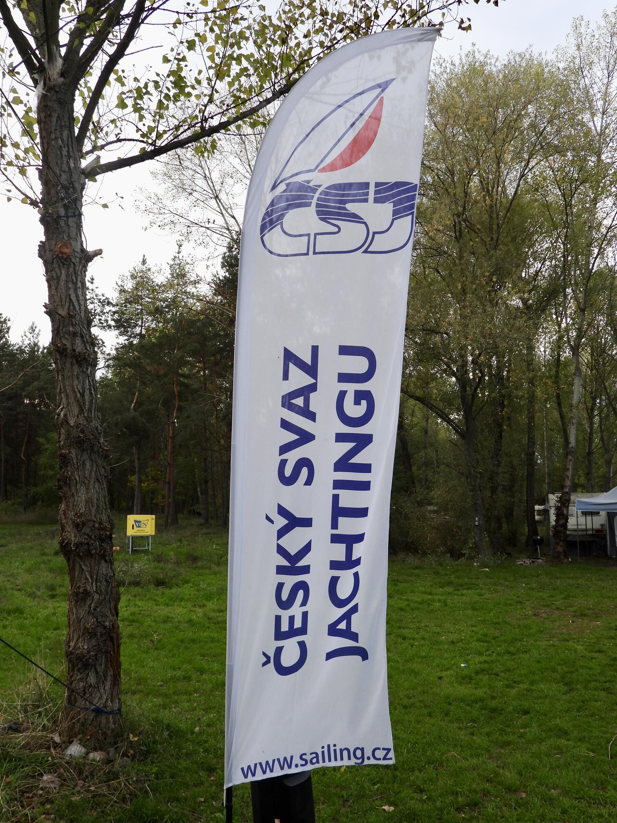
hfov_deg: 46.8
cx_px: 308
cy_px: 412
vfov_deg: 60.0
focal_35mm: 30
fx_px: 713
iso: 100
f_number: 3.2
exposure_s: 1/125
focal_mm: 5.4
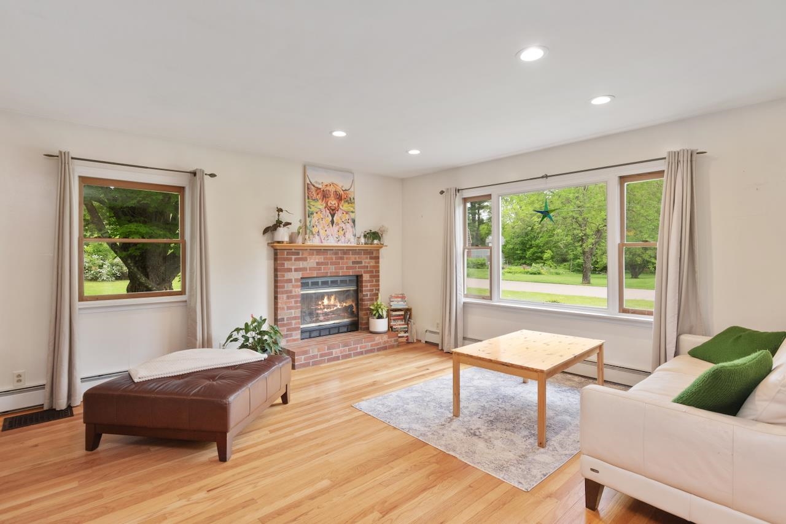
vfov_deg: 70.5
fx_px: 371
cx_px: 393
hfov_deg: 93.3
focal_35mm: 17
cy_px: 262
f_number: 6.3
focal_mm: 11.5
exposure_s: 1/15
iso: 500
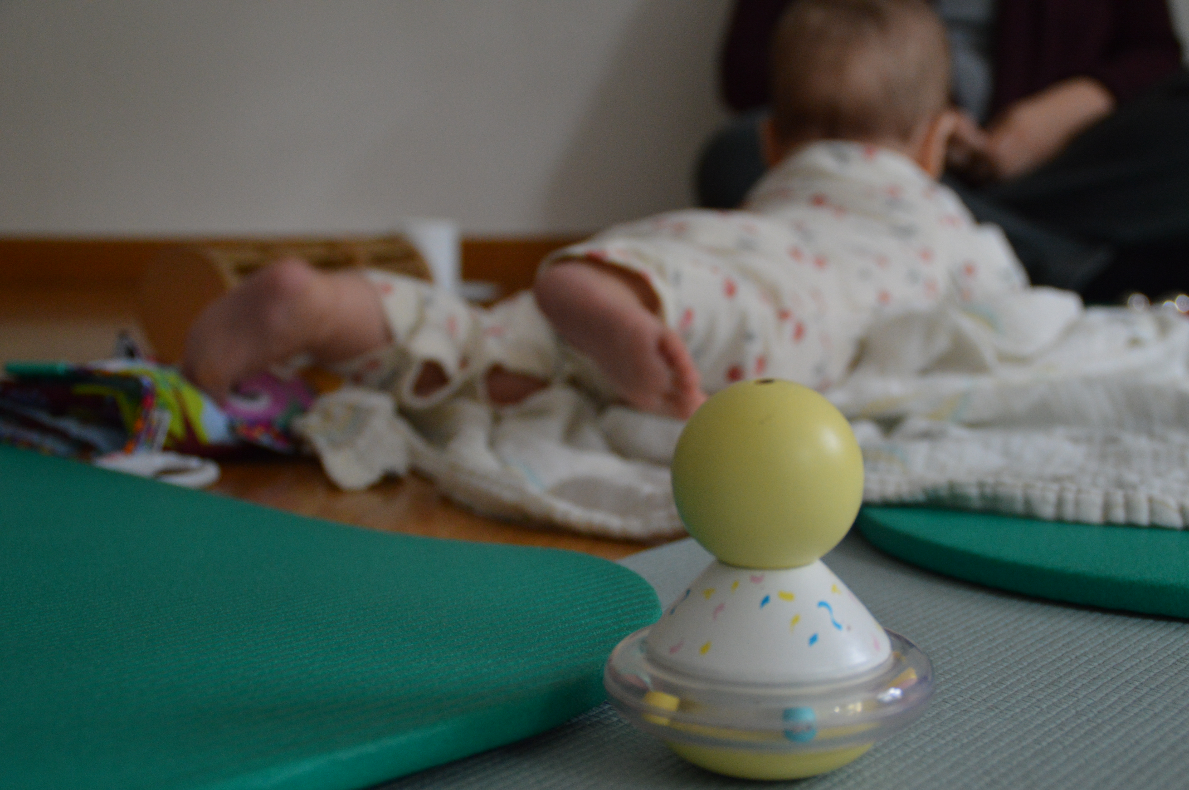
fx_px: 1732
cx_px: 594
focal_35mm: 52
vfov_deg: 25.7
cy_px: 395
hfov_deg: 37.9
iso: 1000
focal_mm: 35
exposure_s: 1/60
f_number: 4.2
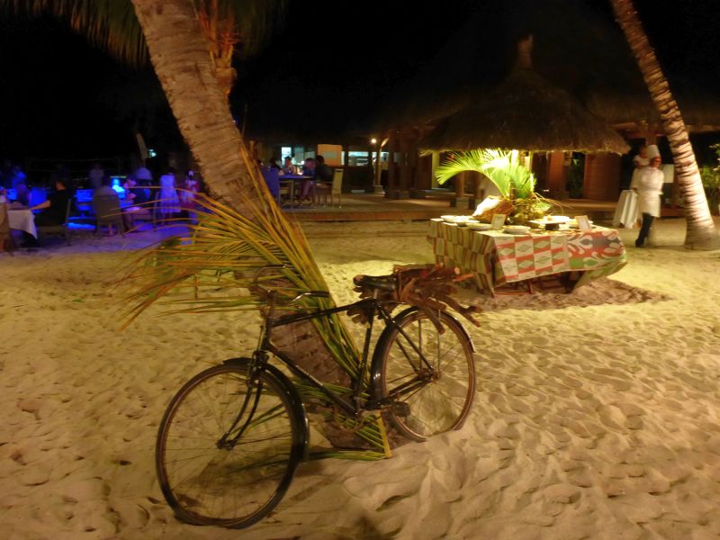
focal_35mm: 28
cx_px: 360
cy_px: 270
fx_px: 582
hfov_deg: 63.4
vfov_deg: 49.7
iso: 800
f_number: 3.3
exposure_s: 1/5
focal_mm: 4.9
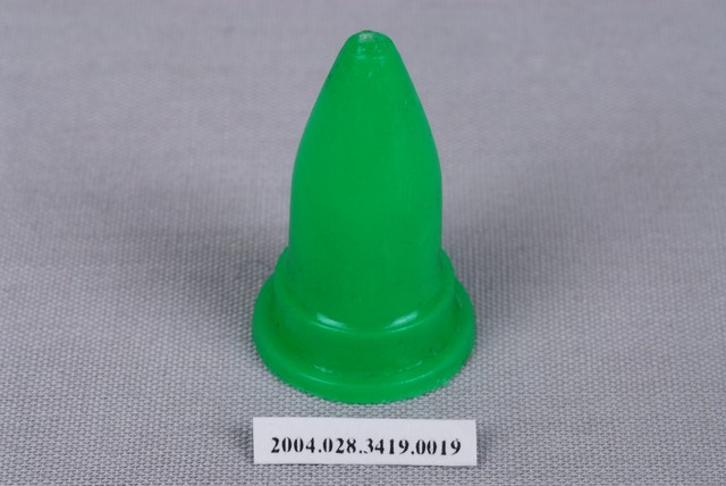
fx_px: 1817
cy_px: 243
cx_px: 363
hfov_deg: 22.6
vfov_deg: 15.2
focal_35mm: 90
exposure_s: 1/60
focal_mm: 60
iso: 100
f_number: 32
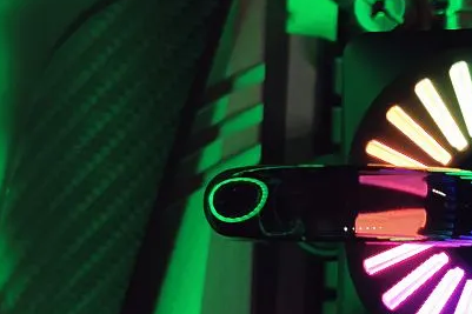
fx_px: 1415
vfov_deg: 12.7
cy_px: 206
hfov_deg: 18.5
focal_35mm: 108
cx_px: 461
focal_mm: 5.56
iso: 100
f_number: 1.6
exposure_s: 1/100
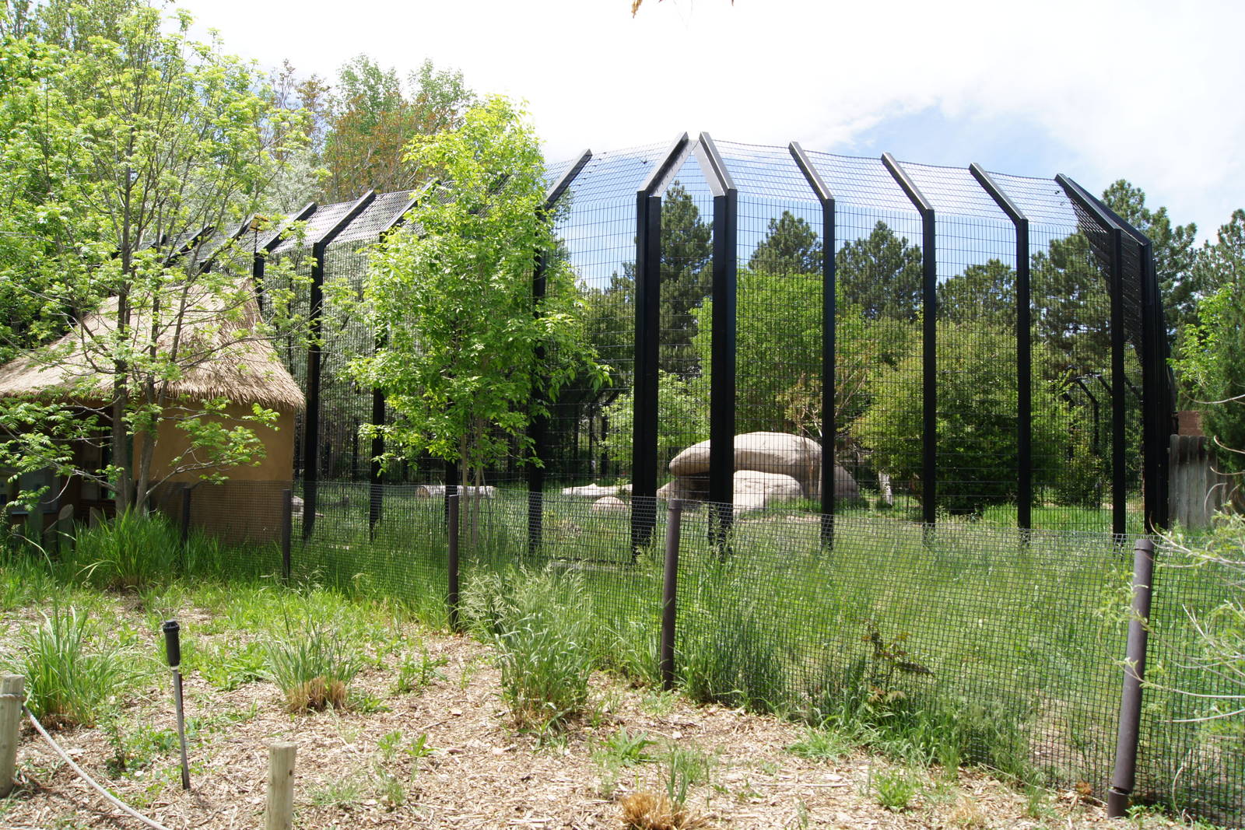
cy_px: 415
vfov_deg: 47.9
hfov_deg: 67.4
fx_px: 934
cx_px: 622
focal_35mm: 27
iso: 200
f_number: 10
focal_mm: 18
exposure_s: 1/200
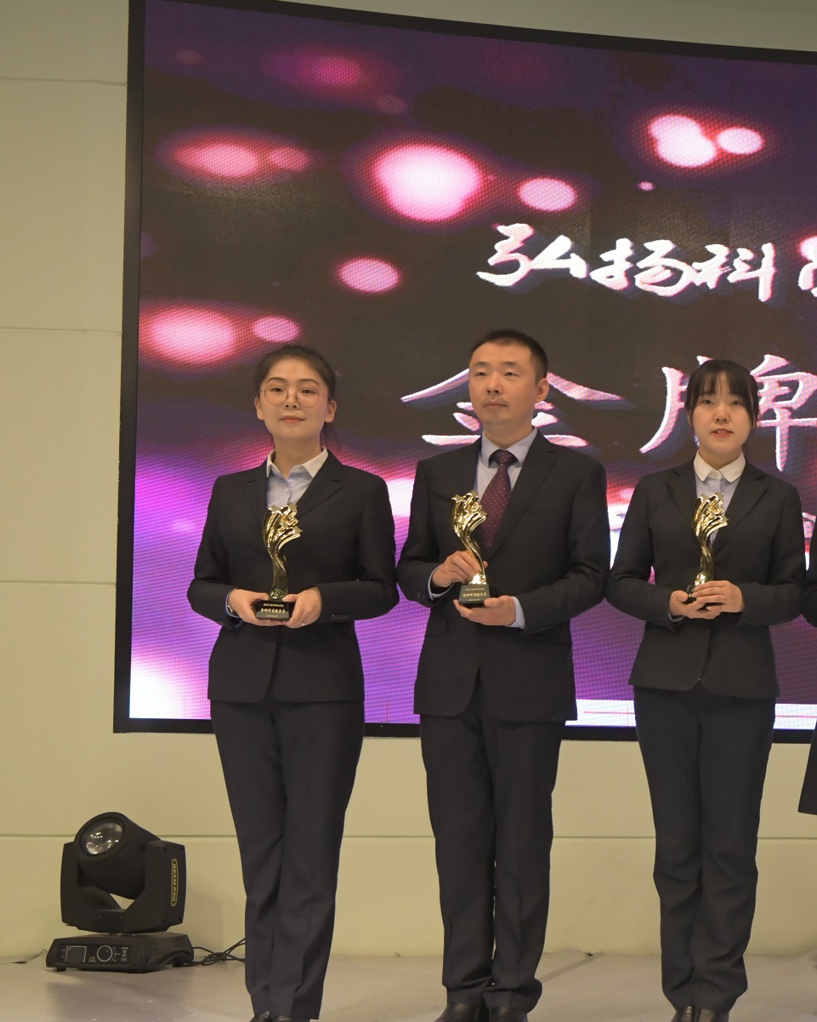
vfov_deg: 25.1
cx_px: 1242
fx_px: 2267
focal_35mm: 75
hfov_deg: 18.1
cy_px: 766
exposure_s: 1/125
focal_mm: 32
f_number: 7.1
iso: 2000
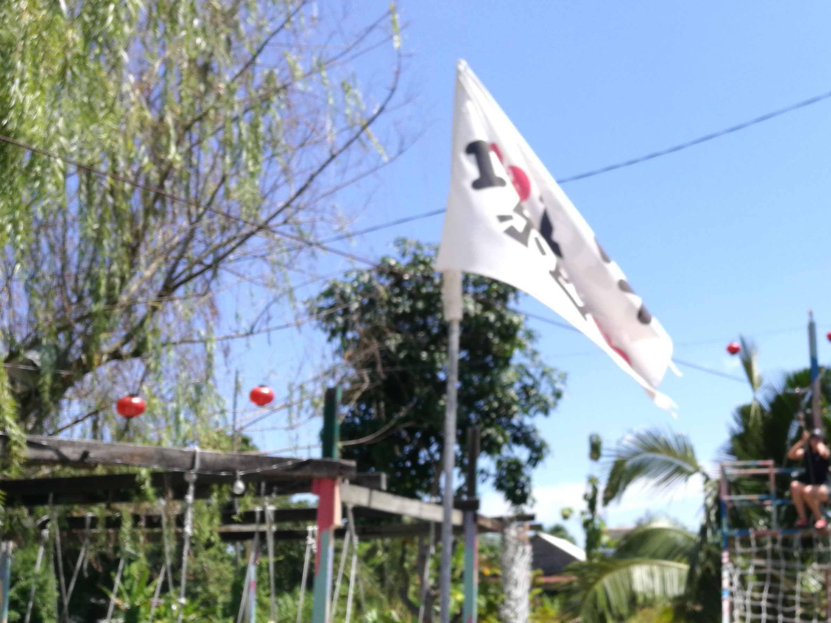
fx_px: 1080
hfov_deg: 40.5
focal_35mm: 45
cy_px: 343
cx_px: 655
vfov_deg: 32.2
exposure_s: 1/553
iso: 50
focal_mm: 4.5
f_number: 2.2
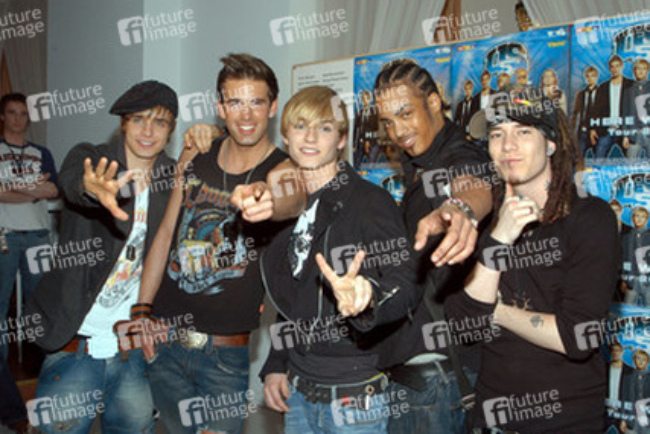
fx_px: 686
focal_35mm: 38
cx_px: 330
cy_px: 218
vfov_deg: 35.1
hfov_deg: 50.7
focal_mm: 24
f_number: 7.1
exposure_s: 1/125
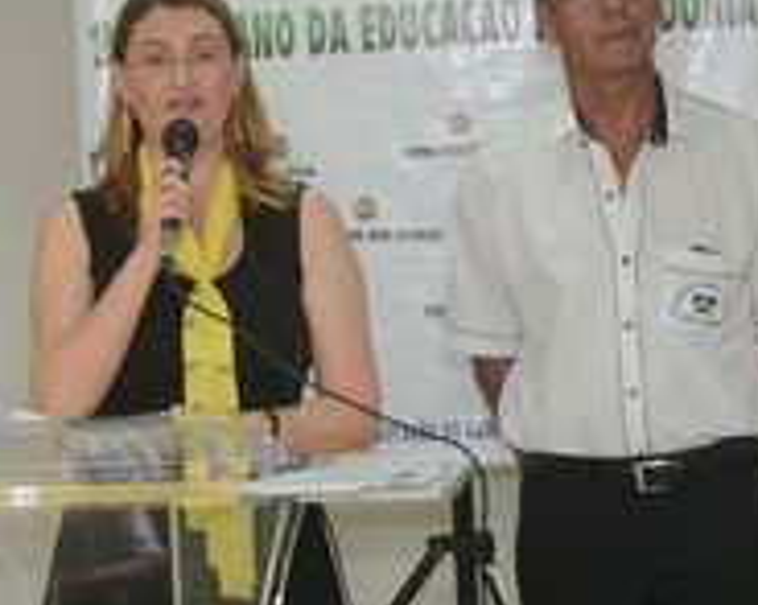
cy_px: 309
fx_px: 4798
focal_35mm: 214
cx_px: 132
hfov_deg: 9.0
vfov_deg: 7.2
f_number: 5
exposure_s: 1/80
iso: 1600
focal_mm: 62
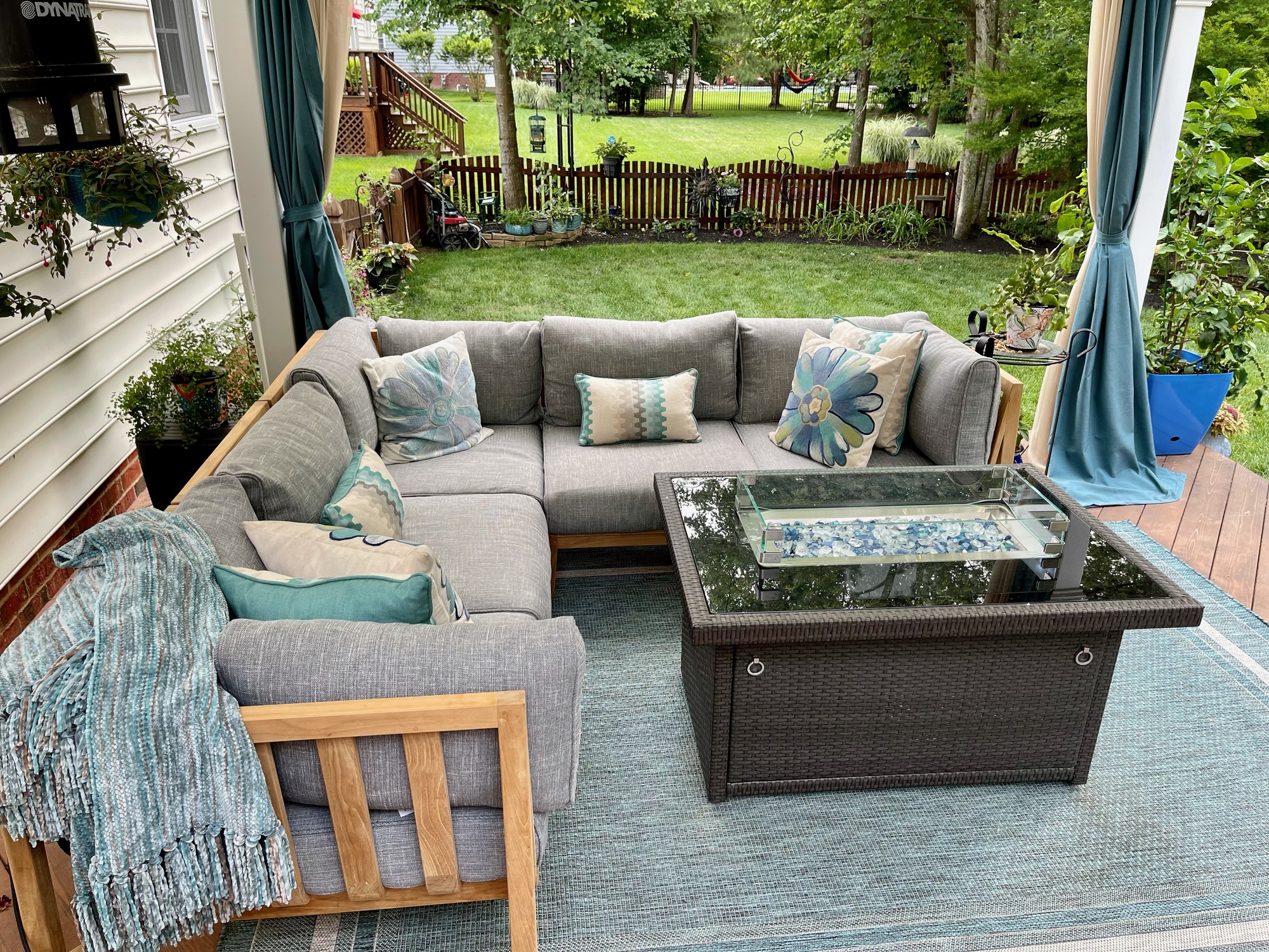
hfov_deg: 67.3
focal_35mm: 26
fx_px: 953
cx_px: 634
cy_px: 476
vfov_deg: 53.1
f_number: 1.6
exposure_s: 1/121
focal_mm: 5.1
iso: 50
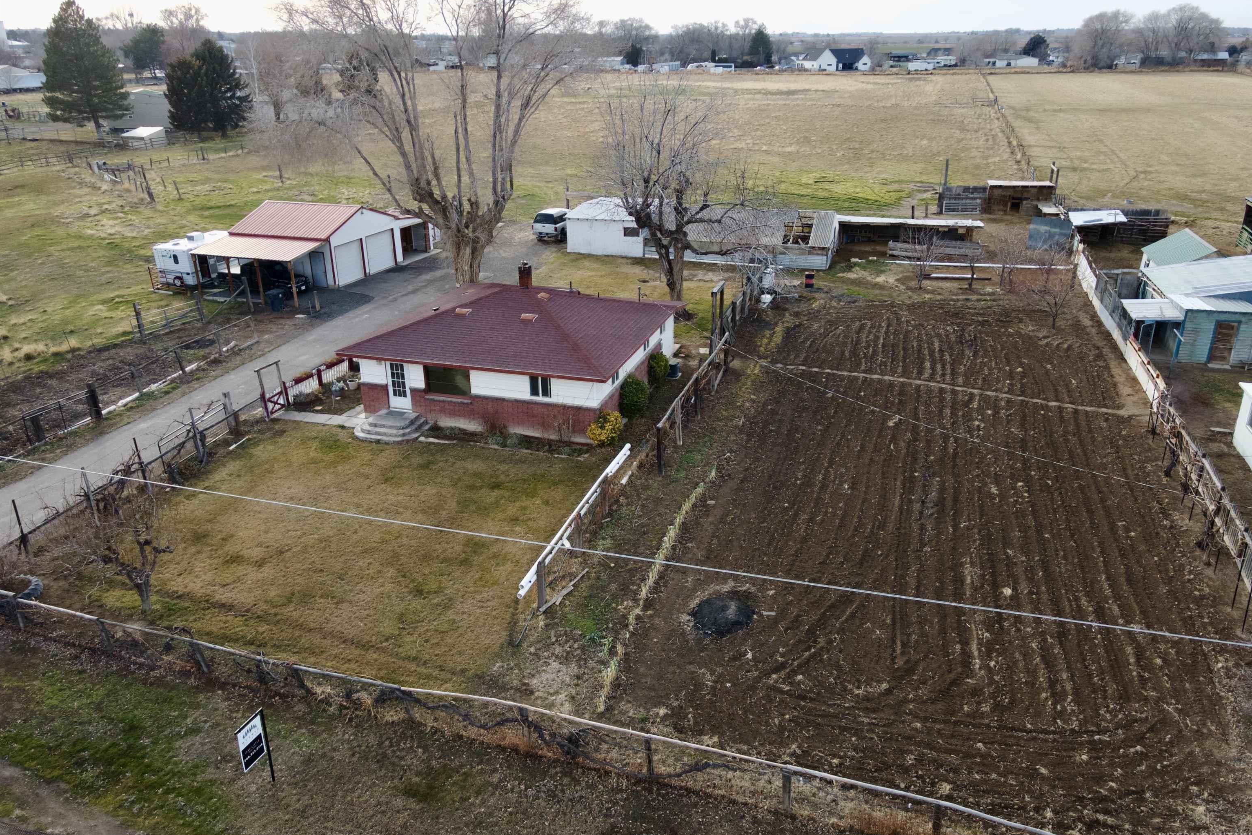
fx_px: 869
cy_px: 409
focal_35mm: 25
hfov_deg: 71.5
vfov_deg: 51.3
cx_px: 626
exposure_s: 1/200
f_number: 2.8
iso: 100
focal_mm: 4.5
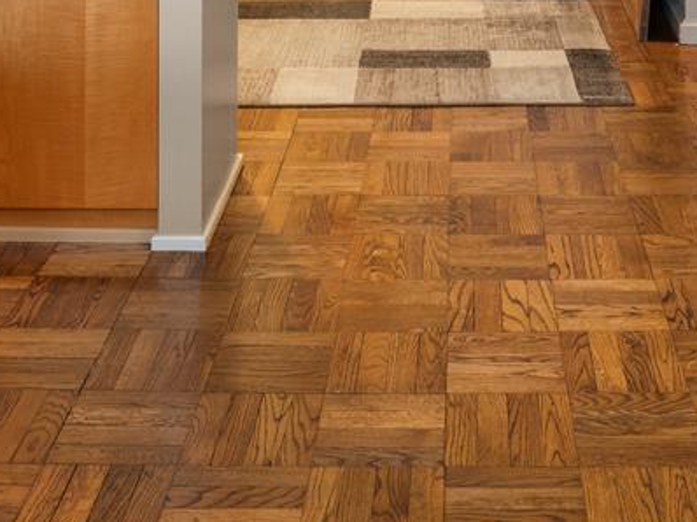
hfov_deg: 29.7
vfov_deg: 19.0
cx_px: 452
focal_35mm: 65
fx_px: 1308
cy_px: -324
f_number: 8
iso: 320
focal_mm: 14
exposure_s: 1/1.67
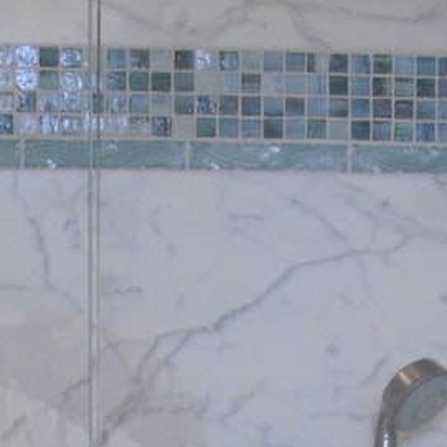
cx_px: 347
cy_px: 633
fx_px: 2221
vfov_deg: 11.1
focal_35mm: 152
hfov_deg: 11.5
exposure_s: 1/60
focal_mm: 5.7
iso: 248
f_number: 2.8
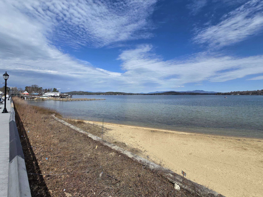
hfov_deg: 102.0
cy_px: 94
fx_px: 106
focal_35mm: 14
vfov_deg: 85.6
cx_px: 125
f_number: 2.2
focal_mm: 2.2
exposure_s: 1/3935
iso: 50
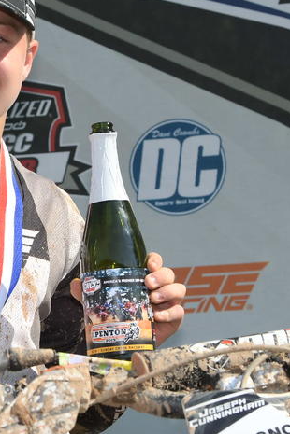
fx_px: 2658
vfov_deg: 9.4
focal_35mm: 220
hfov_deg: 6.2
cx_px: -28
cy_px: 171
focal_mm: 70
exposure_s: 1/1250
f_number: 6.3
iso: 320
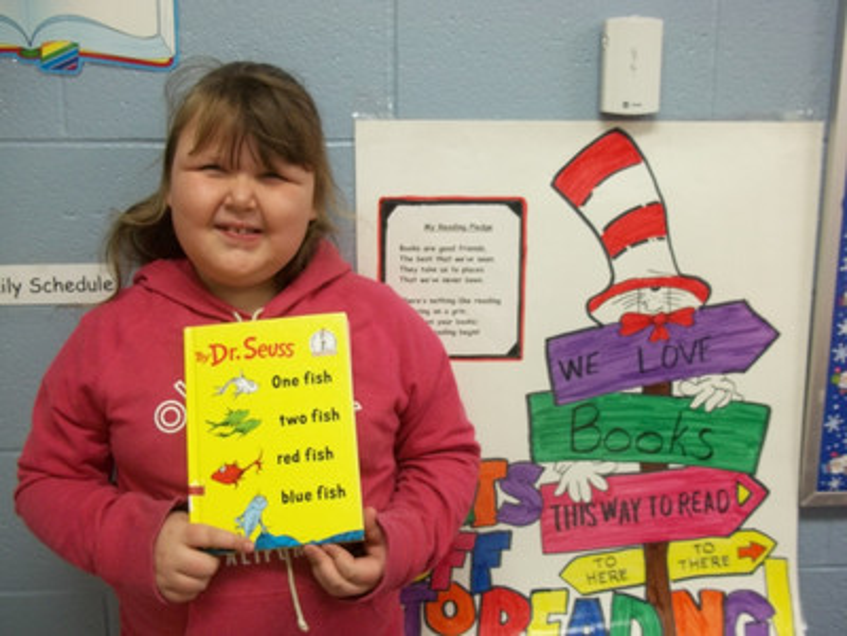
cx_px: 424
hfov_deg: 51.4
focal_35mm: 36
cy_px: 318
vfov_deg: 39.7
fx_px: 881
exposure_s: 1/20
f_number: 3.1
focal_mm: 6.5
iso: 160
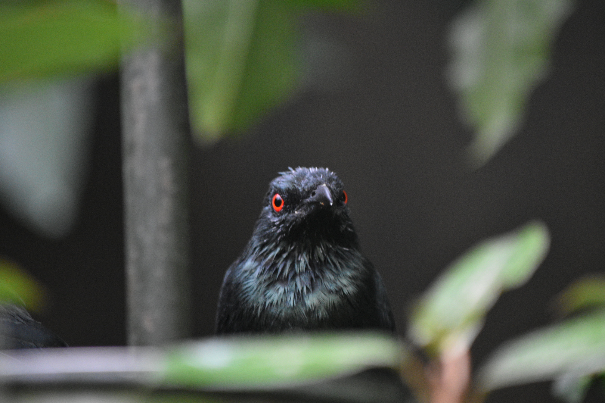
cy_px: 202
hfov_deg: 4.9
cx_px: 302
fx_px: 7058
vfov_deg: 3.3
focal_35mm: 420
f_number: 5.6
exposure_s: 1/125
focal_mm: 280
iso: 2200
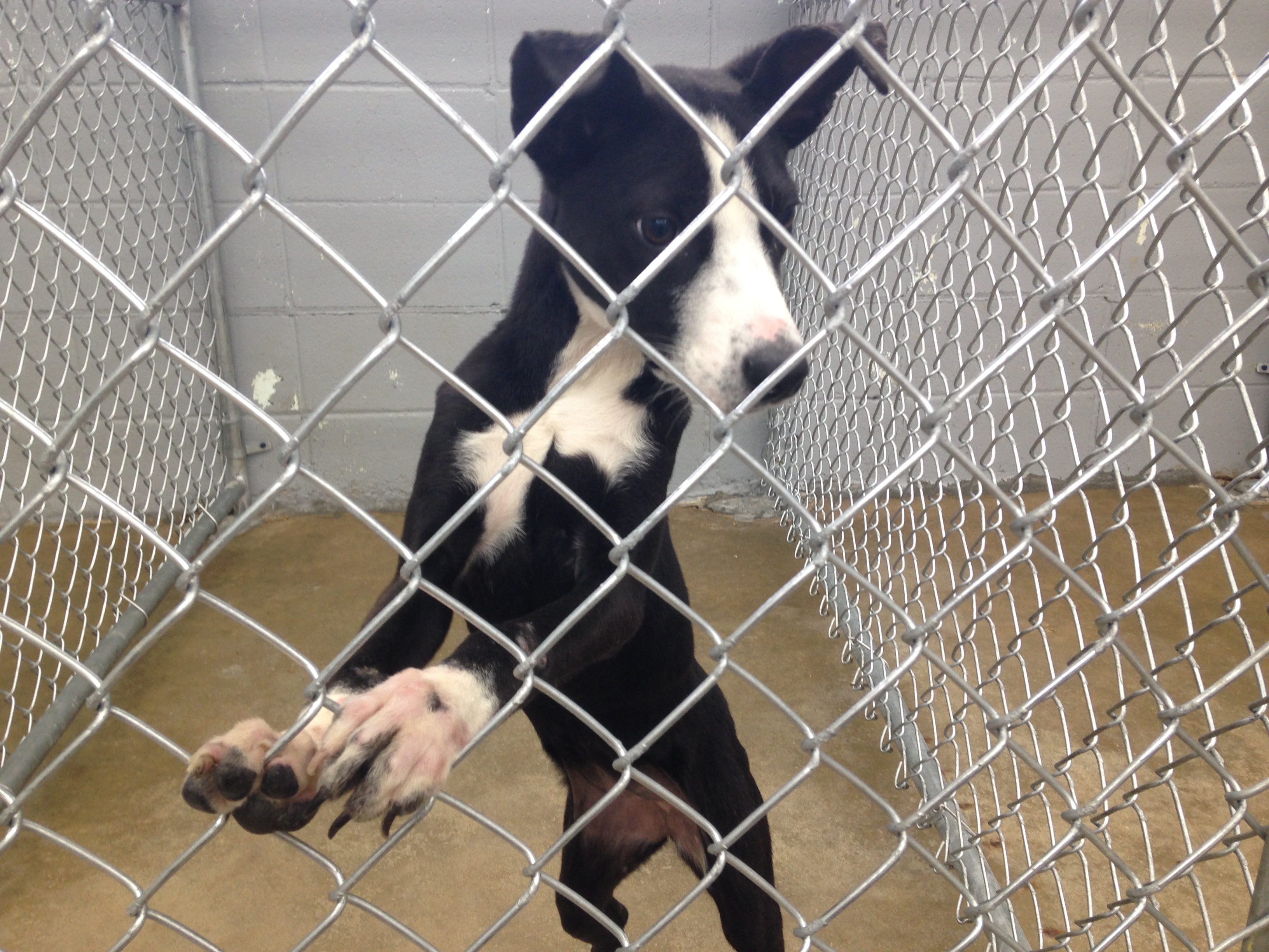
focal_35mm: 33
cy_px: 476
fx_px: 1210
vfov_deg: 42.9
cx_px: 634
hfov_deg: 55.4
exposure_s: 1/20
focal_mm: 4.12
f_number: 2.4
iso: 64
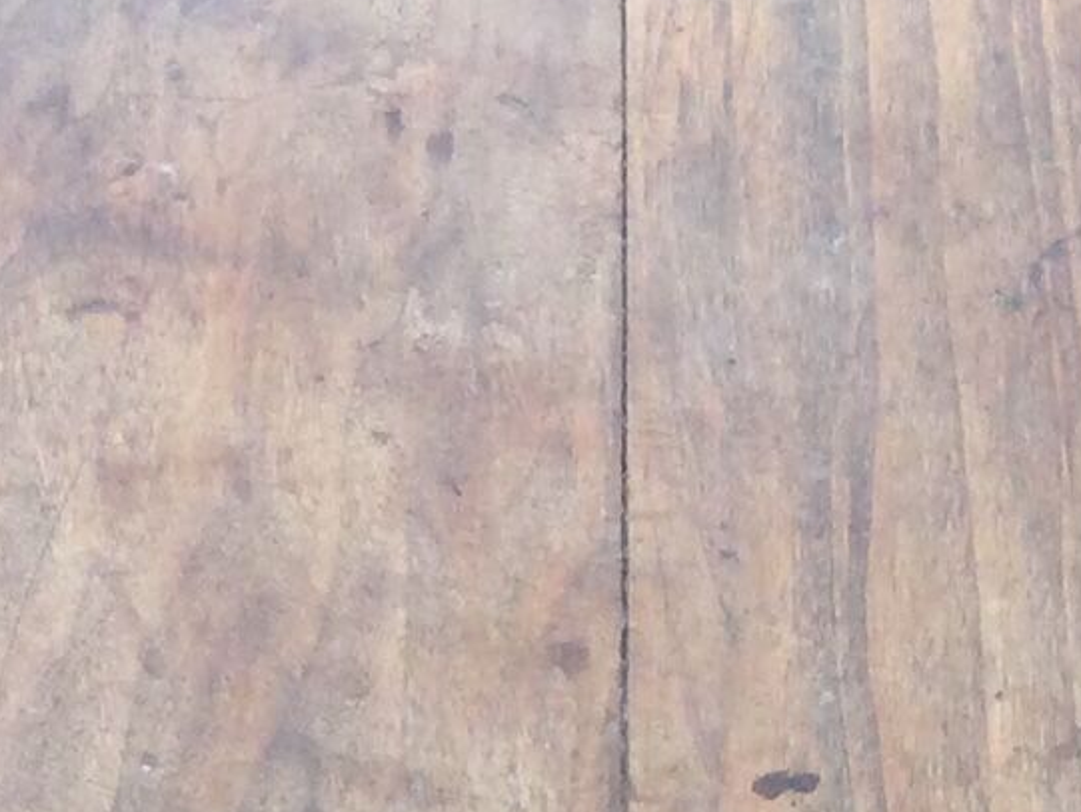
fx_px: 5841
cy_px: 1872
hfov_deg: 10.6
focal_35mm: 187
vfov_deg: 7.5
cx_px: 500
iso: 25
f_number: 2.4
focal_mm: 3.3
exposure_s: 1/304
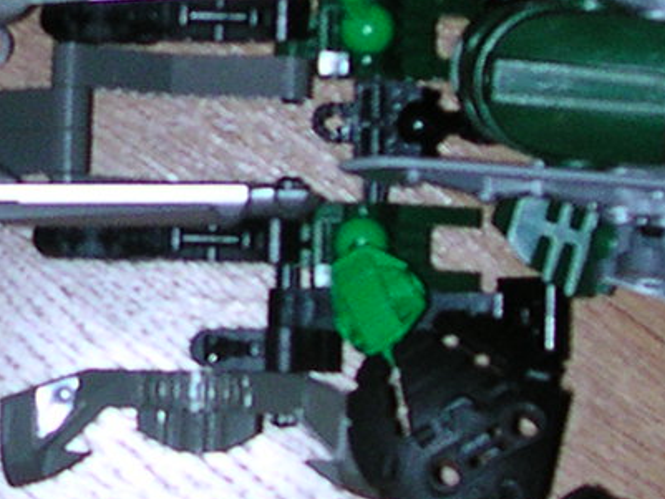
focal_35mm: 189
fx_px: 3632
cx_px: -93
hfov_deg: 10.3
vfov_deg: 7.9
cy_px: 126
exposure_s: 1/60
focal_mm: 5.6
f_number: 2.7
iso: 100
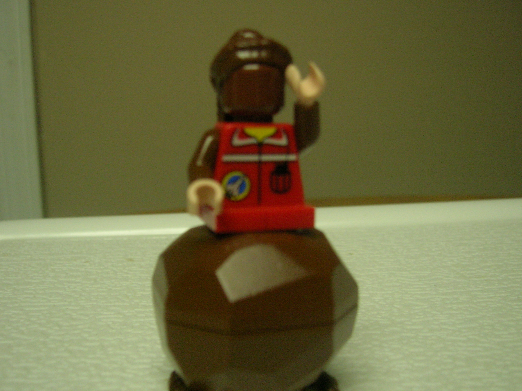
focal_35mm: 39
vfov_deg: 36.8
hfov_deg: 47.9
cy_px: 203
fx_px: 588
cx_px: 267
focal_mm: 5.8
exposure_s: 1/60
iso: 200
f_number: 2.9
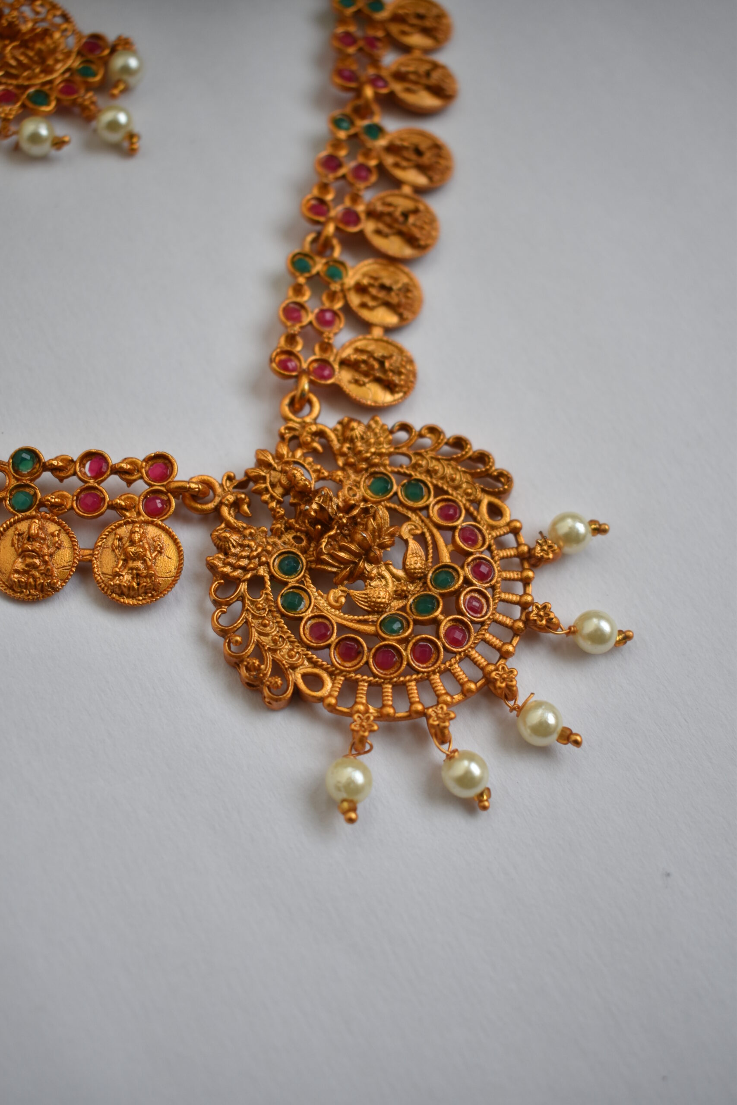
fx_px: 1289
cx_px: 368
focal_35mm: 42
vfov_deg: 46.4
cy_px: 552
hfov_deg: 31.9
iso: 250
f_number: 4.2
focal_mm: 28
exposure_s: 1/50
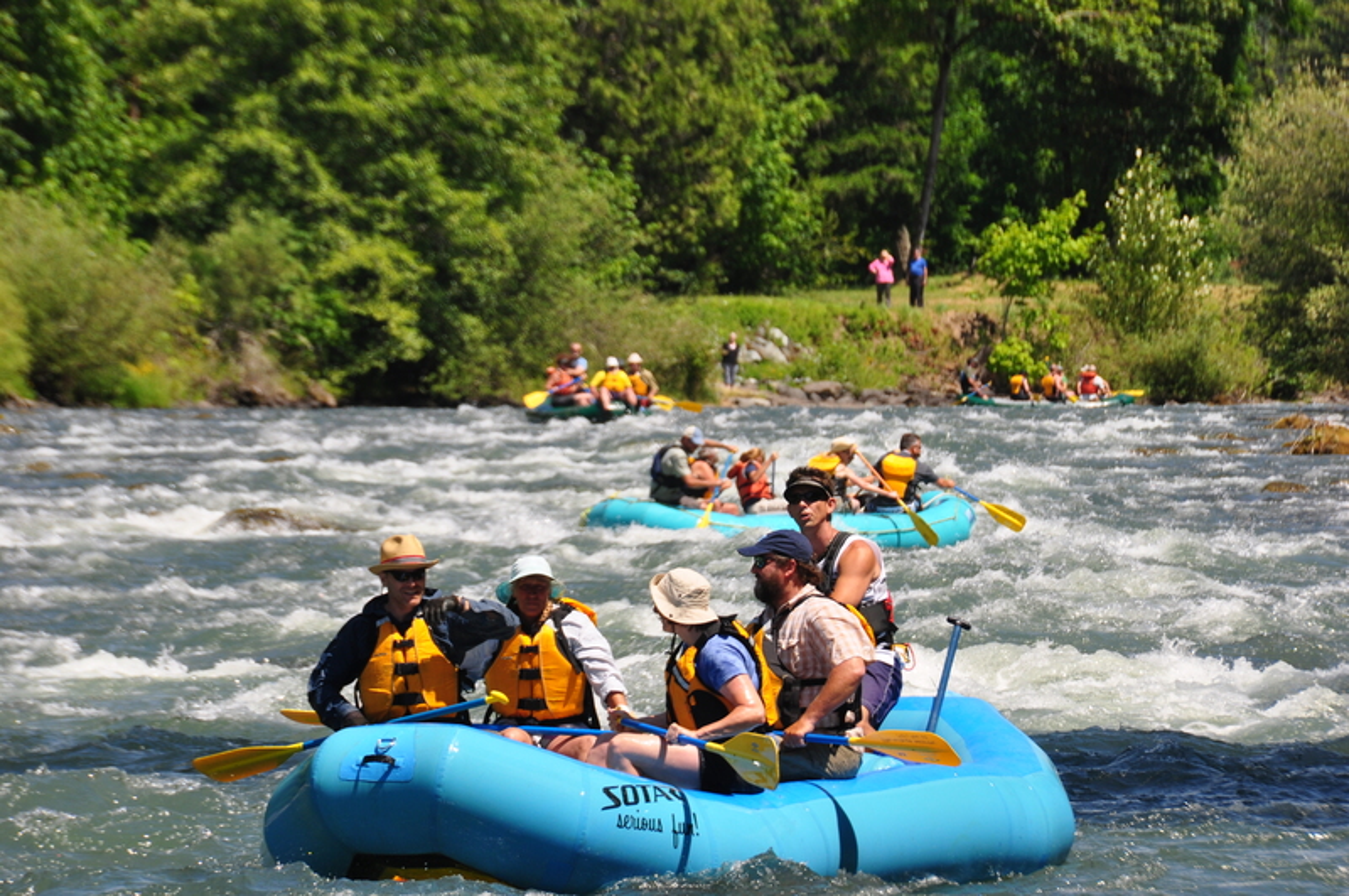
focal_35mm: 300
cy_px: 448
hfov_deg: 6.9
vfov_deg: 4.6
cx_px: 674
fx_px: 11226
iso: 200
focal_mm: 200
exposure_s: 1/250
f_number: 10
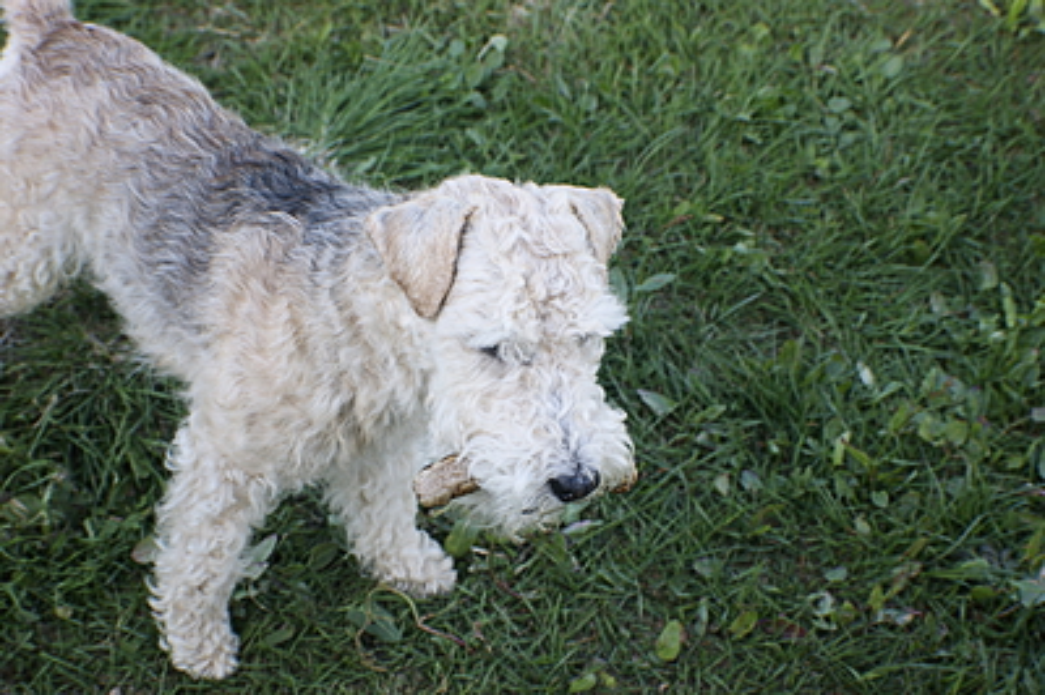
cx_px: 522
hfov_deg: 24.6
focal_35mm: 82
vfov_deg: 16.5
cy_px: 348
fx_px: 2393
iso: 200
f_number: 5.6
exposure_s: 1/100
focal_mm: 55
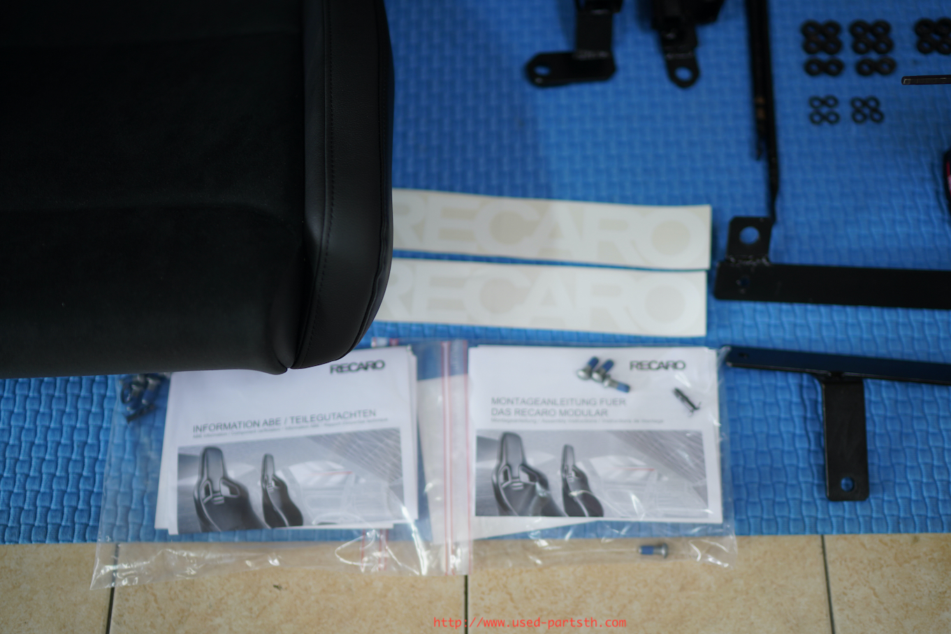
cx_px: 486
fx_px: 951
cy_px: 318
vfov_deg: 36.9
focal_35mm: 36
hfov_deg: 53.1
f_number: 1.4
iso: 100
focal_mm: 35
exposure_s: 1/60
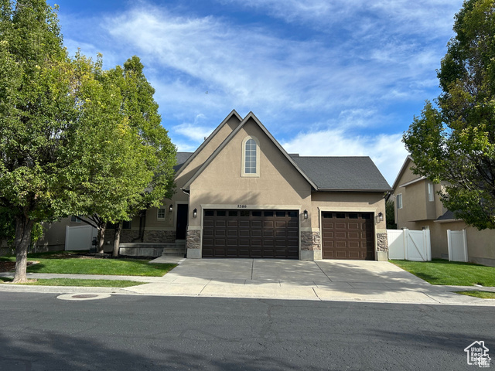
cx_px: 248
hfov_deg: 67.3
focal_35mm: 26
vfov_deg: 53.1
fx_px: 372
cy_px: 186
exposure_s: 1/2841
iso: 50
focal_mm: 5.7
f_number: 1.5
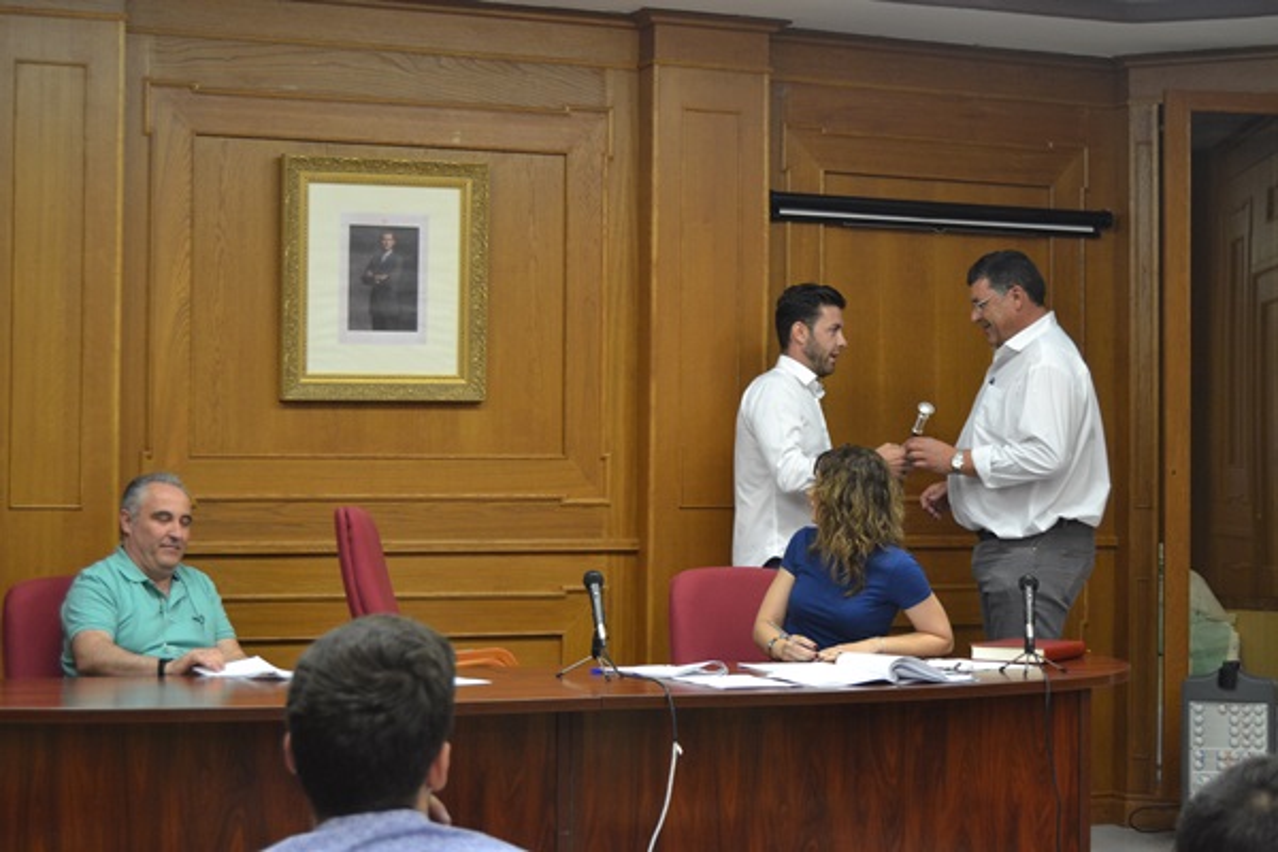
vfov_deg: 21.6
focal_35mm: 63
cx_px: 639
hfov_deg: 31.9
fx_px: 2236
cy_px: 426
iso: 1100
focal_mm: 42
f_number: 5
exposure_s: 1/60
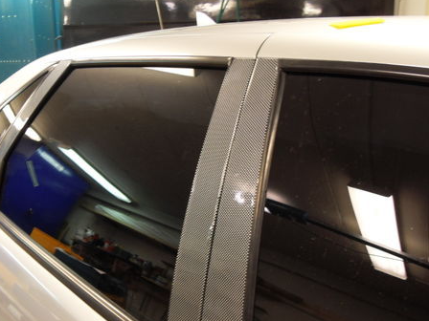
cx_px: 170
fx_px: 496
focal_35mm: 40
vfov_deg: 35.6
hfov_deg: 46.5
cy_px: 216
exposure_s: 1/15
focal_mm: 6
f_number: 2.8
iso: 200
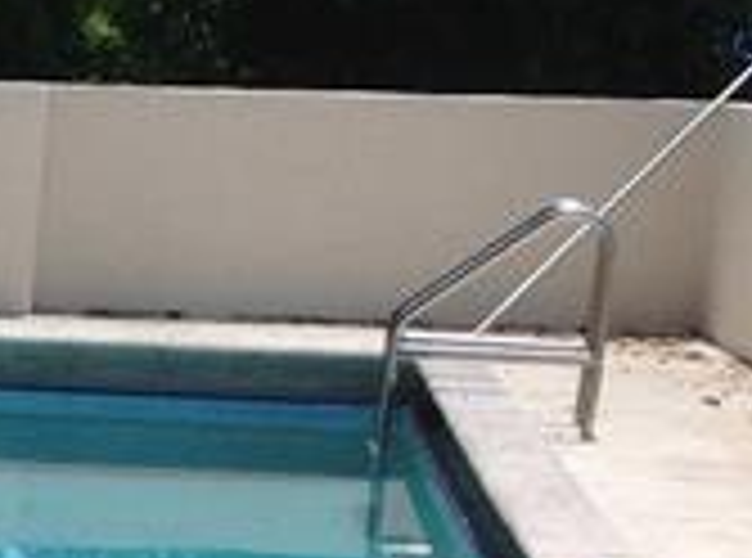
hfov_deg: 11.3
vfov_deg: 8.7
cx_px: -396
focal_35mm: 168
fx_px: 3637
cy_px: 673
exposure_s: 1/2160
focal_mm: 4.28
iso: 50
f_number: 2.4
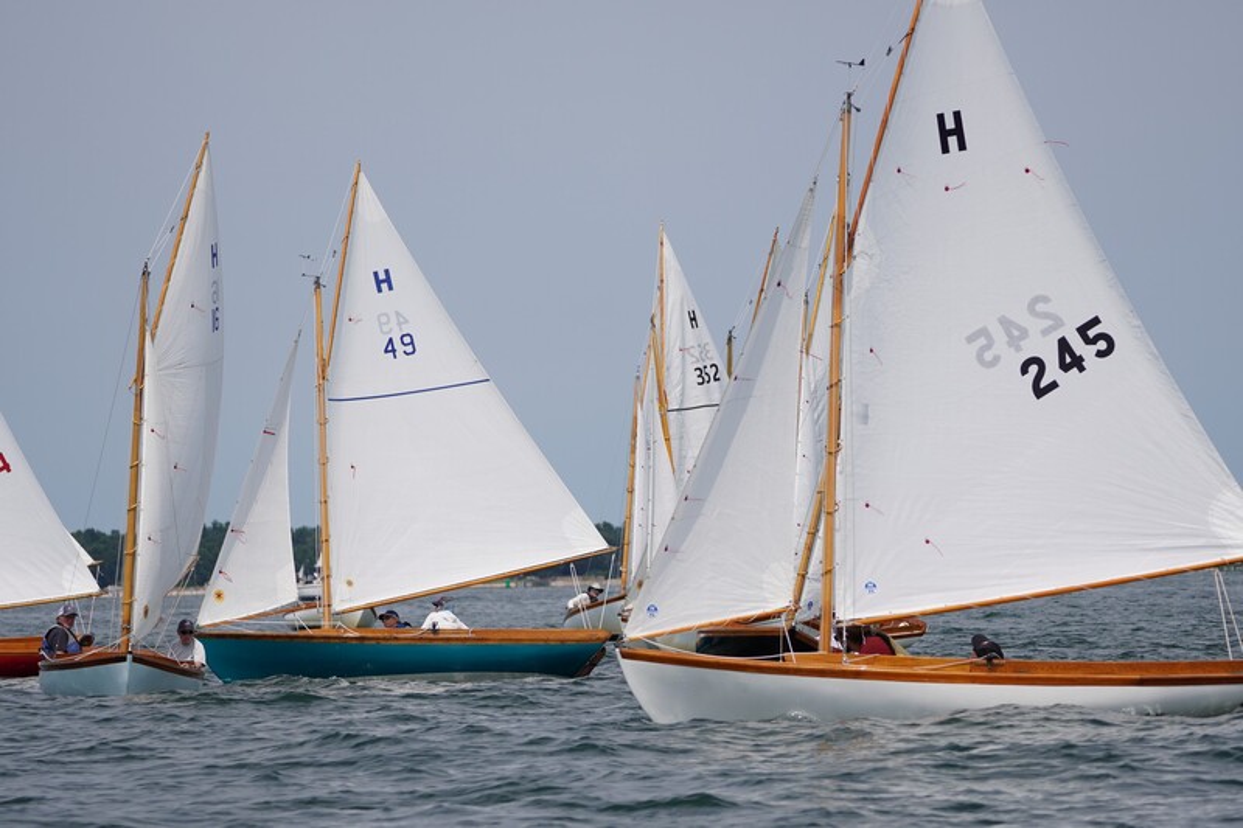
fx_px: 7767
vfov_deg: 6.1
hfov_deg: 9.2
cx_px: 622
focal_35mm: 225
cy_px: 414
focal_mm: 150
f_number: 5
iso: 100
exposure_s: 1/1250
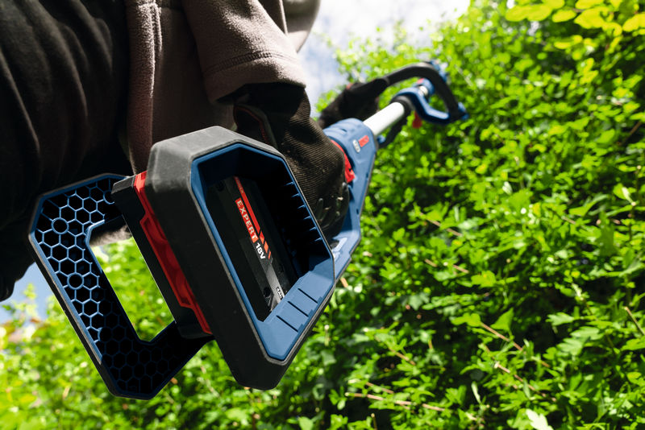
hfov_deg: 73.7
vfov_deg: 53.2
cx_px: 322
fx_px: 430
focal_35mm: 24
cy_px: 215
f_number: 7.1
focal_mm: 24
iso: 400
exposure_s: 1/200
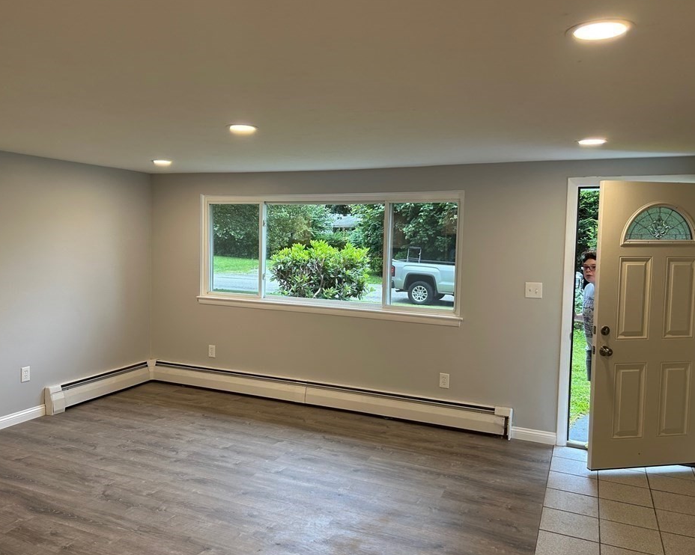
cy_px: 276
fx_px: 576
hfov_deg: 62.1
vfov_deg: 51.5
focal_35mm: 28
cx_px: 314
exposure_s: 1/120
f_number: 1.5
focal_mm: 5.7
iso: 125
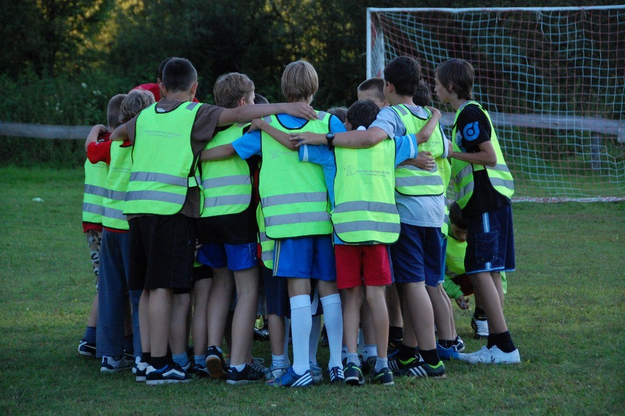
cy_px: 208
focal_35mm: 142
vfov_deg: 9.6
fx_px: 2472
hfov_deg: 14.4
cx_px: 312
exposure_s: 1/640
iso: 1600
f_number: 6.3
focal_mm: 95
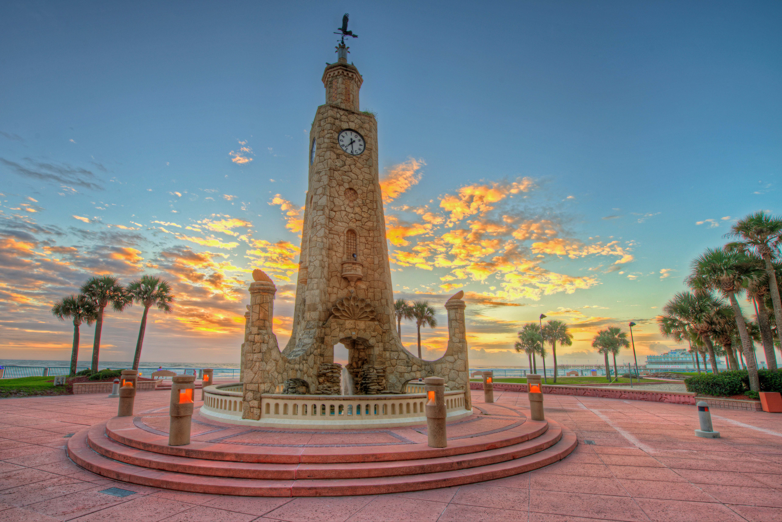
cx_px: 391
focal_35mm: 16
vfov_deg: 73.8
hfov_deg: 96.7
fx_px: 348
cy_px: 261
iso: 200
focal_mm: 16
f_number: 10
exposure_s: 1/80
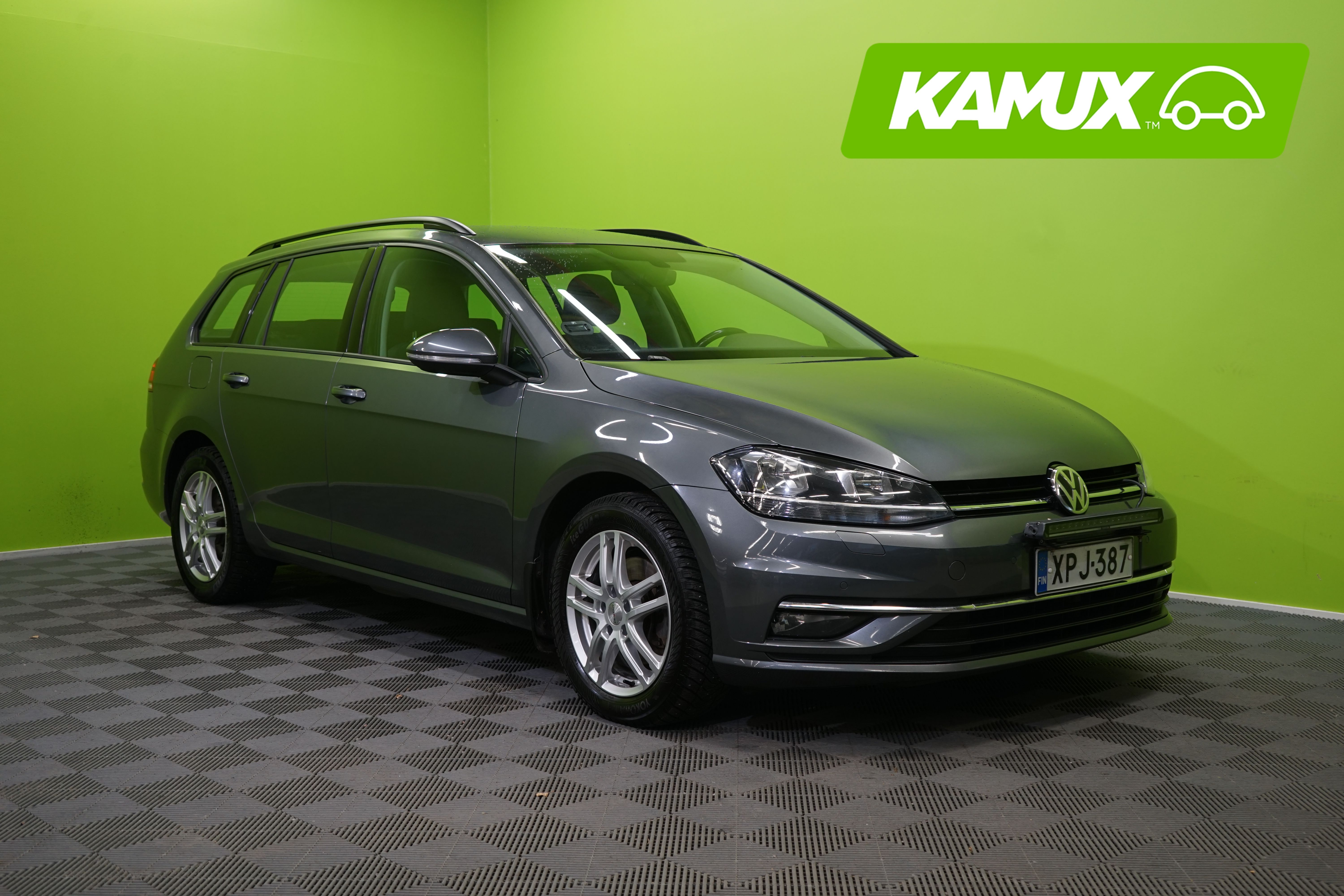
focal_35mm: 39
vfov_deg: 34.2
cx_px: 672
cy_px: 448
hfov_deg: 49.6
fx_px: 1456
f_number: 5
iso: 500
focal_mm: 39
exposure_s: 1/50
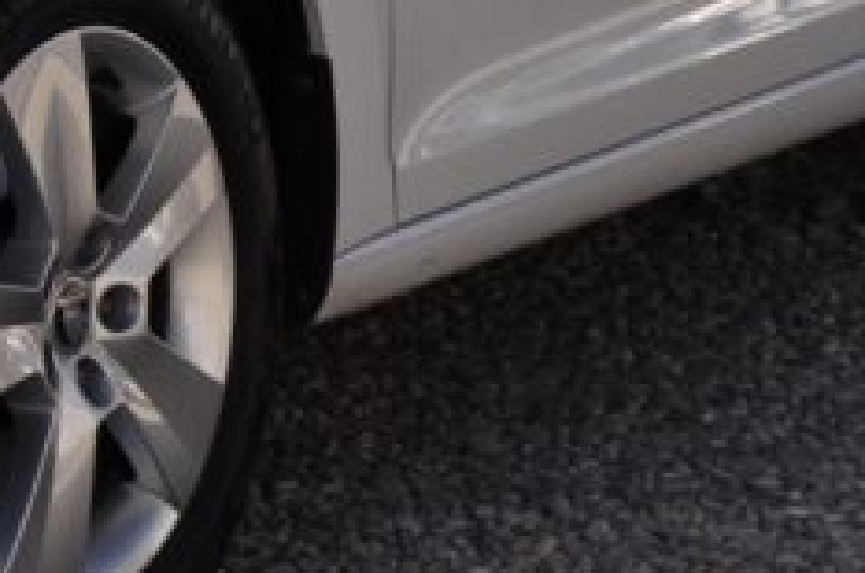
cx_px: -259
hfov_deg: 9.6
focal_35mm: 210
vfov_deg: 6.4
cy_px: -488
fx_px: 5036
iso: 500
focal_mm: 32
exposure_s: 1/400
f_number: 10
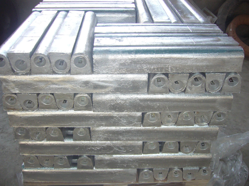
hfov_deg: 52.6
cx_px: 124
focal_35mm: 35
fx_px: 252
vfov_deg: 40.7
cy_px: 93
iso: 100
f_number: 2.8
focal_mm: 5.8
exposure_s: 1/30
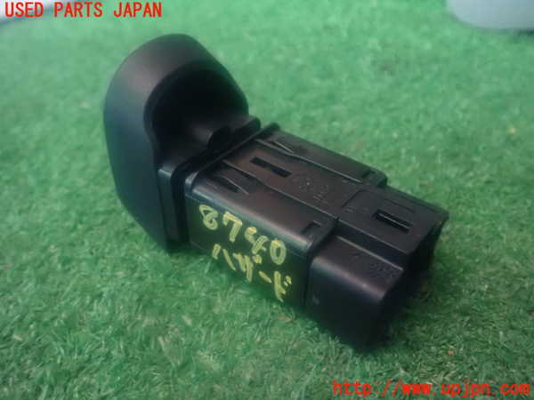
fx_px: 463
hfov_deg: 60.0
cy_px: 200
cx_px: 267
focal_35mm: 30
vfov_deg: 46.8
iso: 1600
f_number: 2.3
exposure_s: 1/25
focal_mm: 5.5
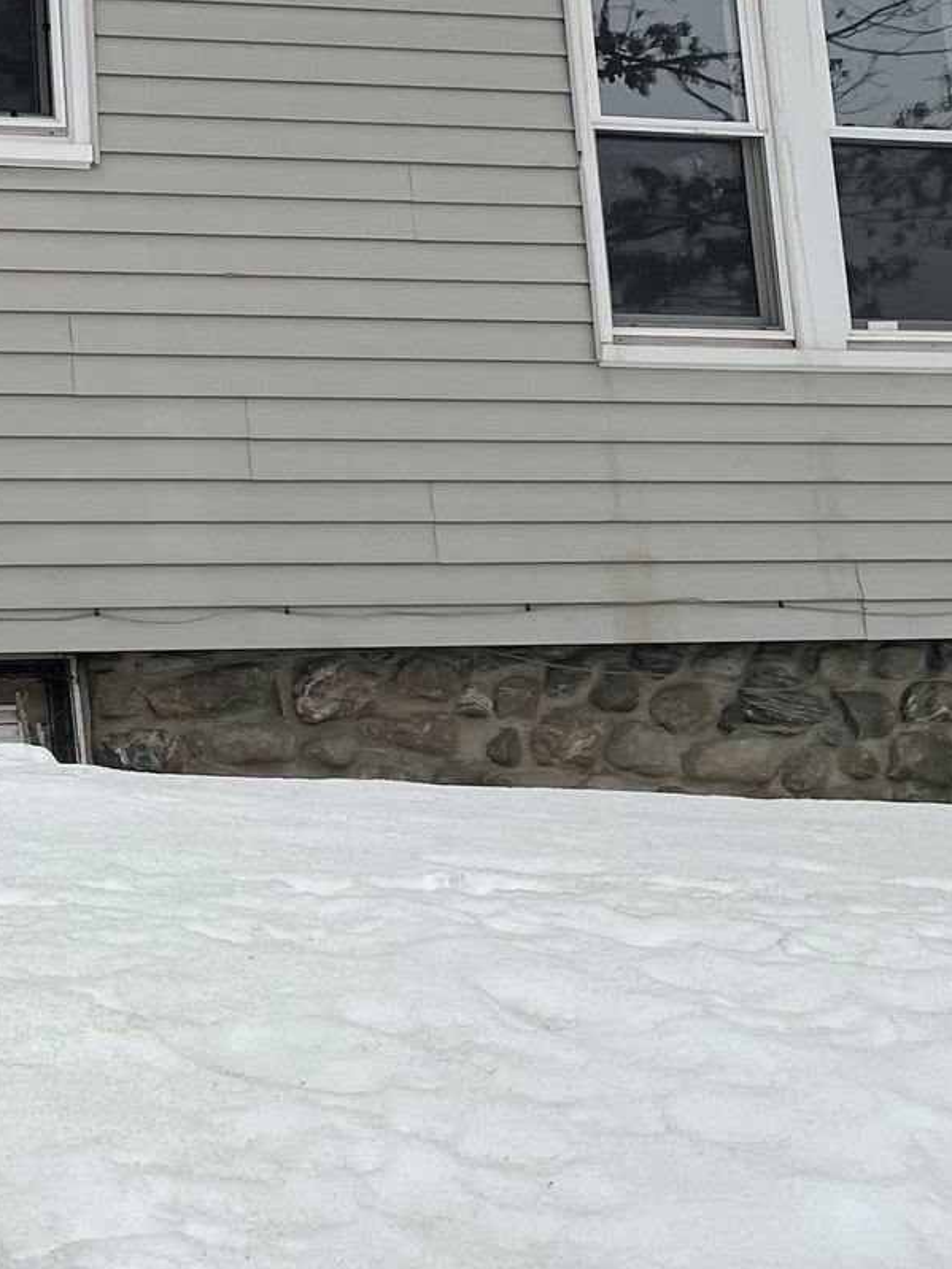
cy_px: 62
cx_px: -213
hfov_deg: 18.5
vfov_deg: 25.0
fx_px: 2751
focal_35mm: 75
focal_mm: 4.2
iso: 32
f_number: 1.6
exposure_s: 1/1715
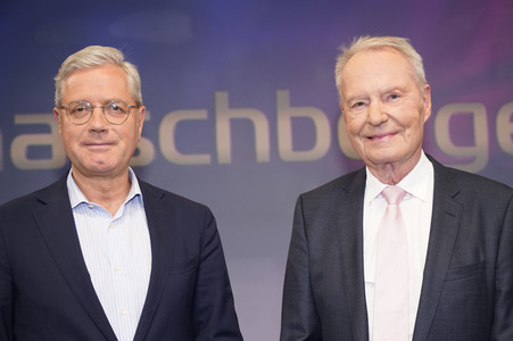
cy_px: 170
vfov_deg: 27.5
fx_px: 698
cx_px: 256
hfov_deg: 40.4
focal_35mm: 49
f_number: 5
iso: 2000
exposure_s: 1/160
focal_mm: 49
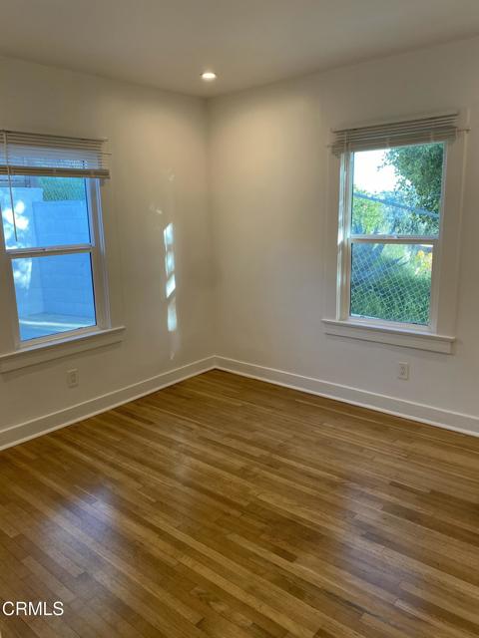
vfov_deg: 67.3
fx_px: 480
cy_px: 319
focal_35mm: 26
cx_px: 240
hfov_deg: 53.1
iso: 100
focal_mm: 4.25
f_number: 1.8
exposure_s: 1/120
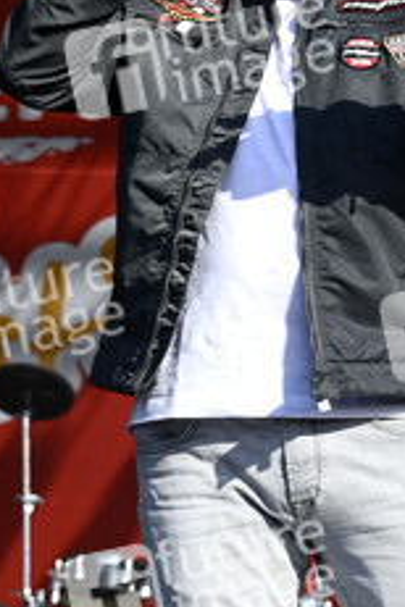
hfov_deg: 9.7
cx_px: 276
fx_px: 2396
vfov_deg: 14.4
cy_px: 189
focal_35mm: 142
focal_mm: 82
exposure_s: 1/125
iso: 400
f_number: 7.1
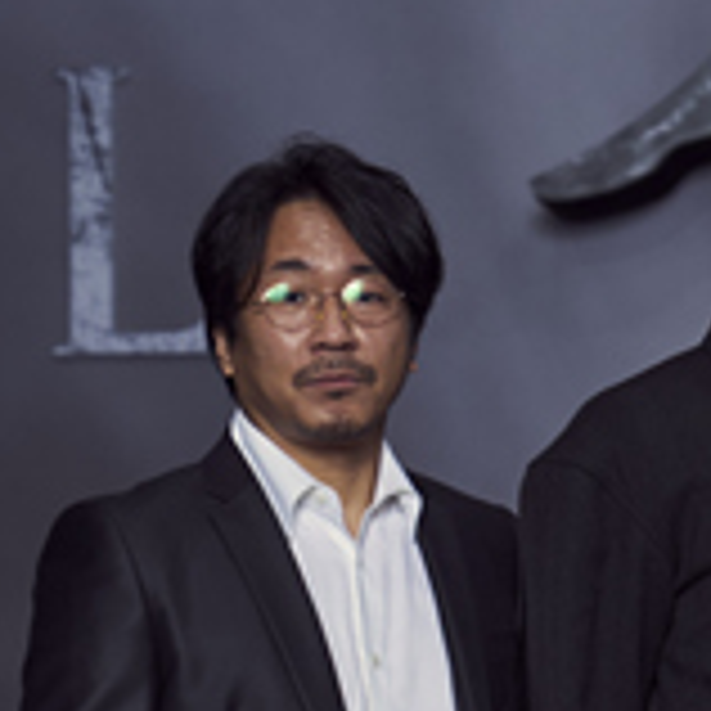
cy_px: 542
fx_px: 5136
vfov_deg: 7.9
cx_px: 1364
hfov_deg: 7.6
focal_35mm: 221
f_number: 4.5
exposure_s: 1/160
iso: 1000
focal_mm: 64
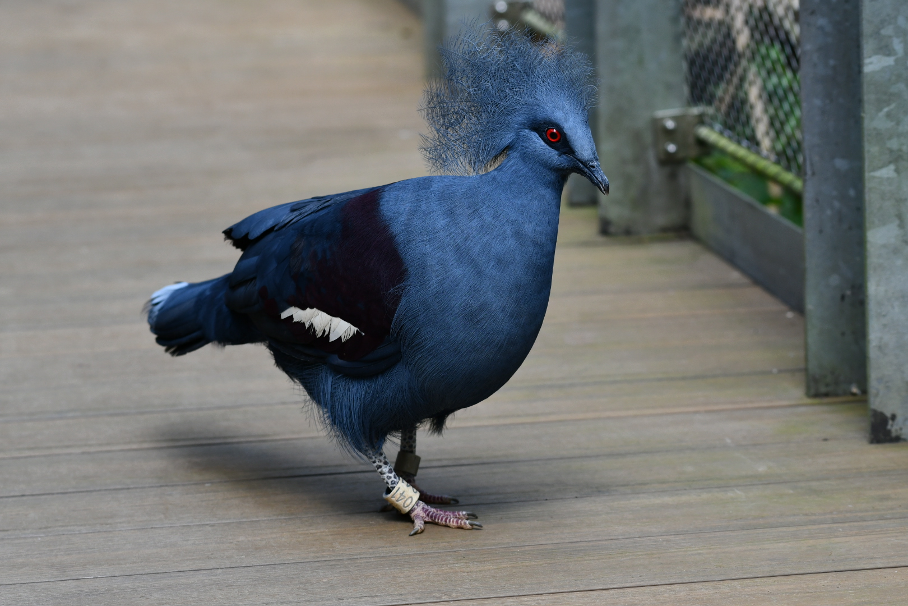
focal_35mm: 135
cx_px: 454
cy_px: 303
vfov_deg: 10.2
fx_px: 3405
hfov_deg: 15.2
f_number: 5
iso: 400
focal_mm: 90
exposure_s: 1/500
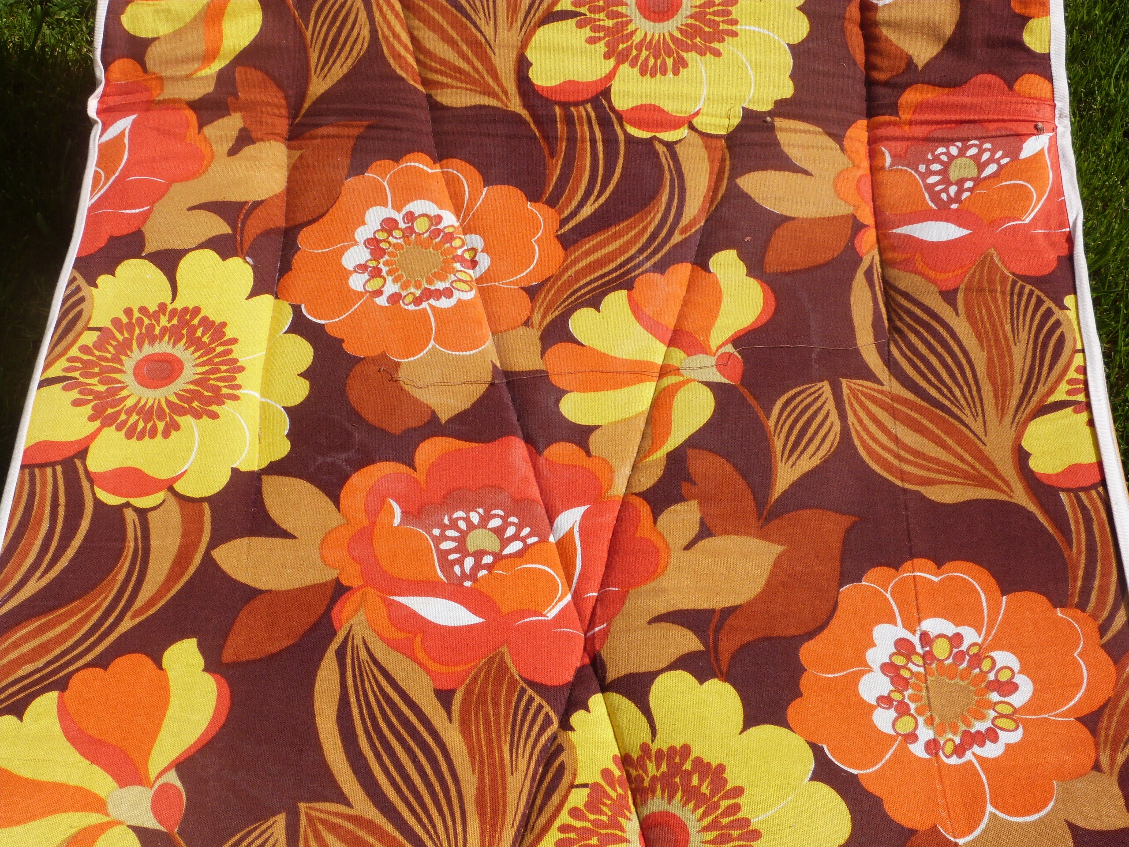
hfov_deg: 35.5
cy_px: 424
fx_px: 1761
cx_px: 564
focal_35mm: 54
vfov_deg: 27.0
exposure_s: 1/800
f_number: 5.6
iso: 100
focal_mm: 9.7
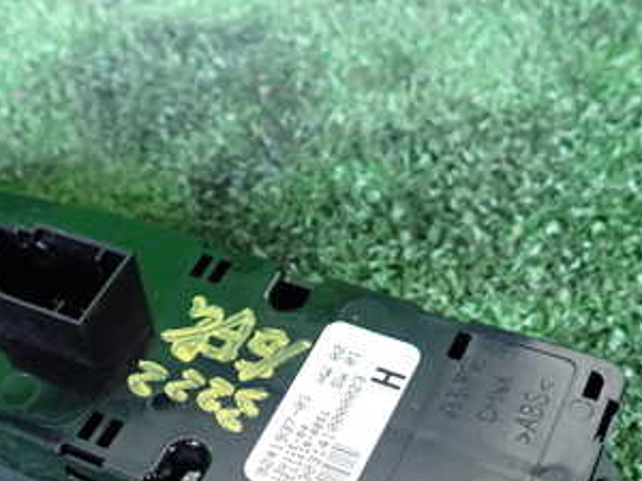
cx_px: 220
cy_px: 413
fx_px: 927
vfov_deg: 28.2
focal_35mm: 50
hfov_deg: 37.8
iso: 640
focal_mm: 4.5
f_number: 2
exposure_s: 1/30
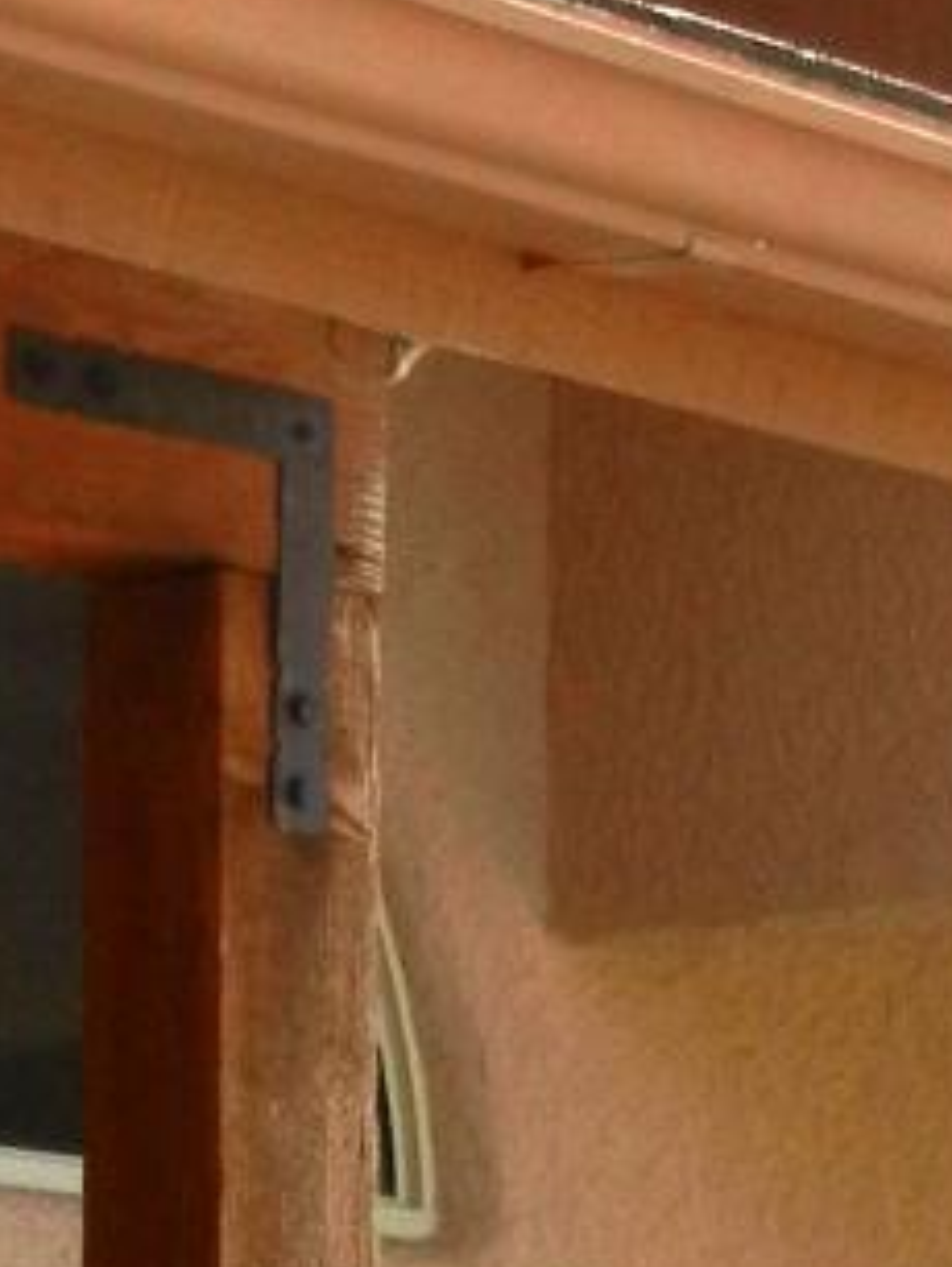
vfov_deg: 9.9
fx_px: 7177
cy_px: 1557
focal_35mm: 196
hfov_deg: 7.6
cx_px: 803
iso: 160
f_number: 3.5
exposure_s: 1/337
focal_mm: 5.4
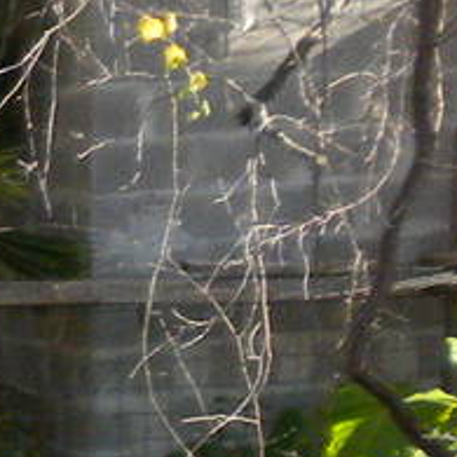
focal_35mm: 269
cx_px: -973
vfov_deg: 6.3
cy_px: 937
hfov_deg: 6.0
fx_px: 4018
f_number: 3.5
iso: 174
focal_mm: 6.6
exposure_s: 1/437
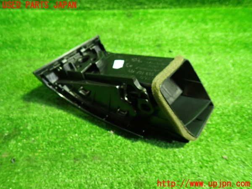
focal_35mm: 25
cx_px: 126
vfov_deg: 54.9
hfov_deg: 69.4
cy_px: 94
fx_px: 182
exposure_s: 1/30
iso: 500
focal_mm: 4.5
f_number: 2
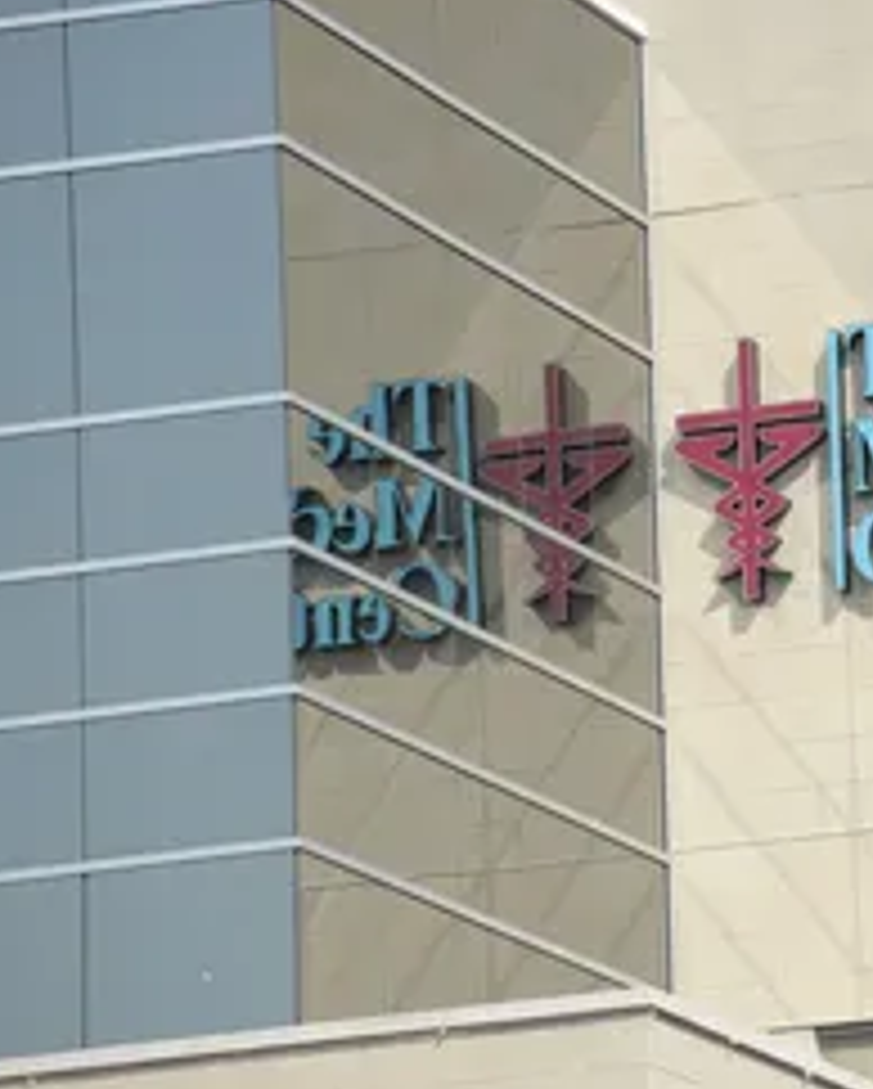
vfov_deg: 6.2
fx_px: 9999
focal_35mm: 310
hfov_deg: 5.0
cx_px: 720
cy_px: 500
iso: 200
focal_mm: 200
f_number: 5
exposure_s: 1/1000
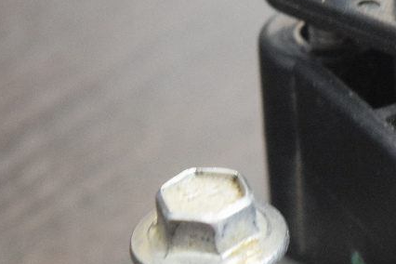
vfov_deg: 4.4
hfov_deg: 6.6
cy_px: 94
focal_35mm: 310
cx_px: 500
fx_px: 3408
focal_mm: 55
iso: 2500
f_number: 5.6
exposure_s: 1/125
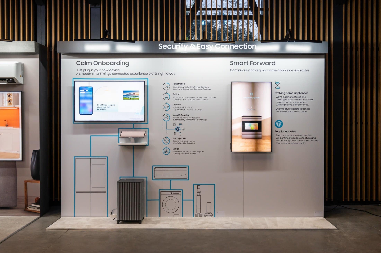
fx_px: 402
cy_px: 126
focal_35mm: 38
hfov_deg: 50.7
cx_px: 190
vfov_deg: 35.0
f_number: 4
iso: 1000
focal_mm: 38
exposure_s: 1/200
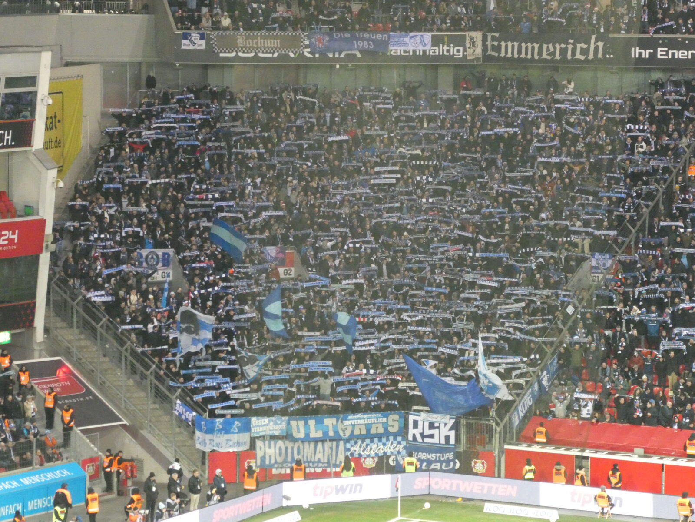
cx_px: 348
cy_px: 261
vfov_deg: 9.8
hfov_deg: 13.1
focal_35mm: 151
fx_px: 3032
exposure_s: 1/80
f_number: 5.4
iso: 1600
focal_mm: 27.1
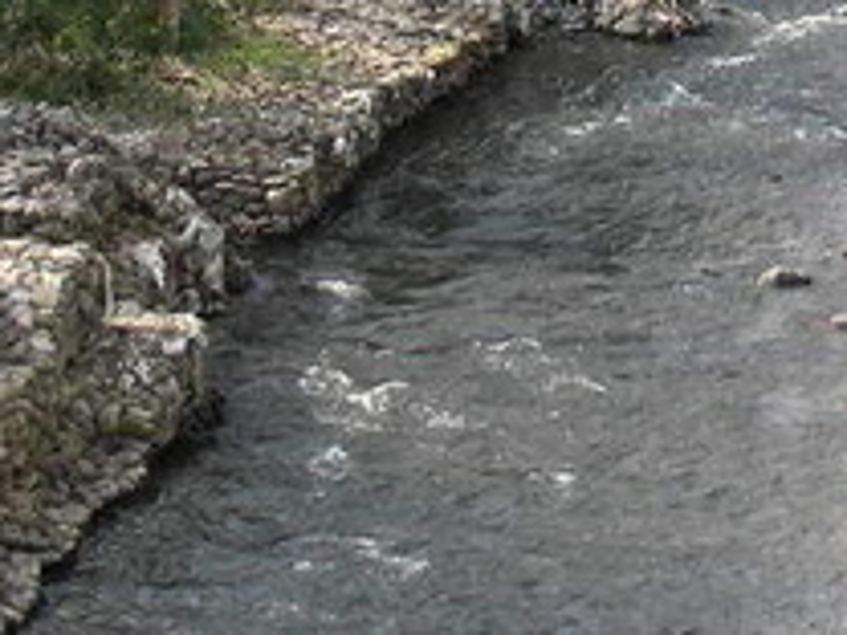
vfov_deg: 10.2
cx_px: 1083
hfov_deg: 13.1
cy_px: 195
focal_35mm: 146
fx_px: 3572
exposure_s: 1/158
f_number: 4
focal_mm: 6.3
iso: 50
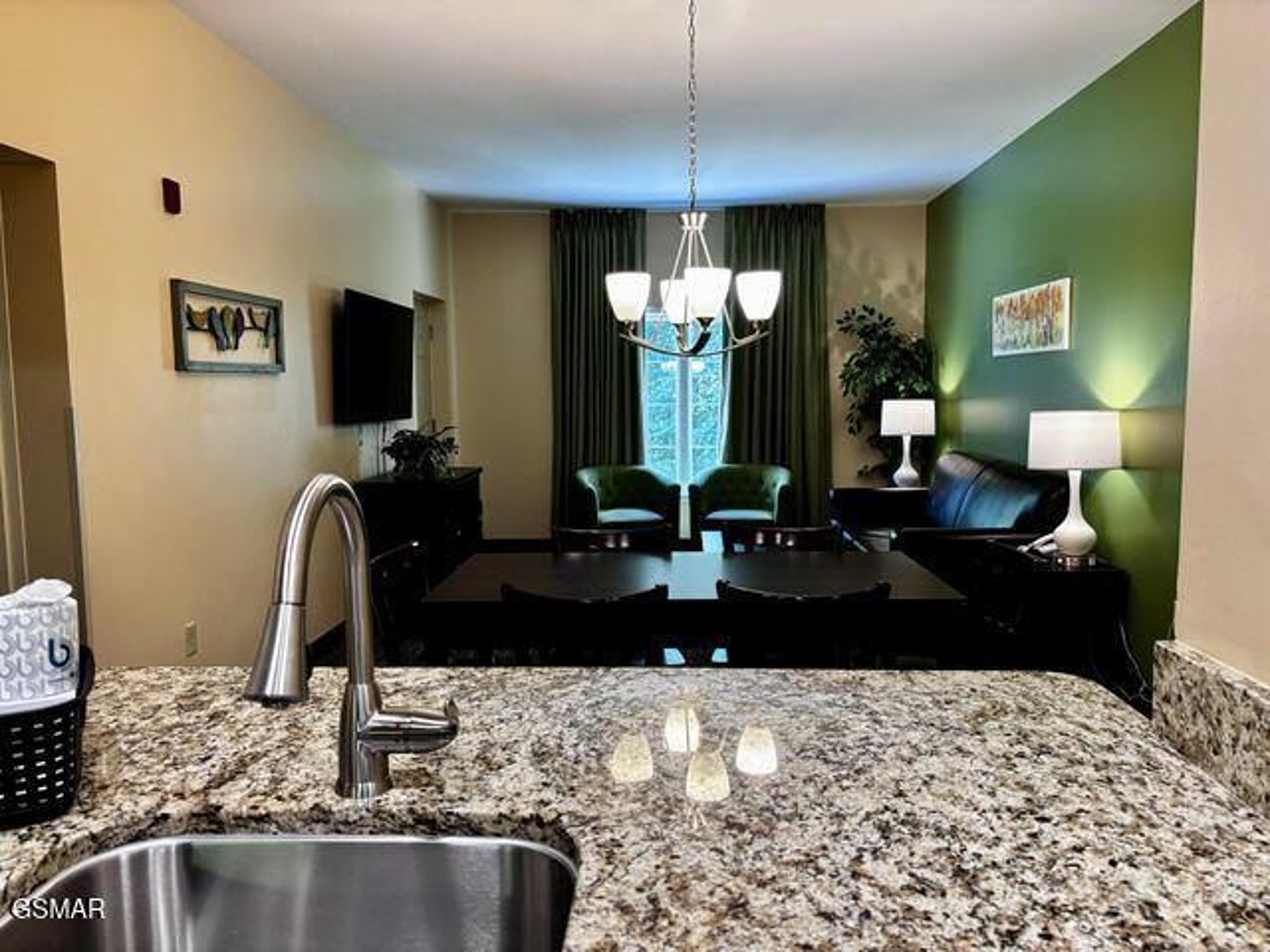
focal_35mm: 26
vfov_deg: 53.1
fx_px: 954
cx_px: 635
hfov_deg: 67.3
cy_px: 476
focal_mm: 5.96
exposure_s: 1/60
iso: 160
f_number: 1.6
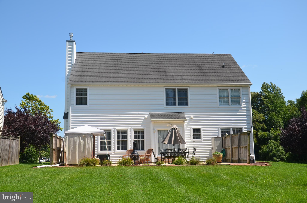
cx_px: 154
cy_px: 102
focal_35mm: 42
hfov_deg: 46.5
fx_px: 357
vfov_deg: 31.7
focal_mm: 28
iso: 100
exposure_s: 1/250
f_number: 8
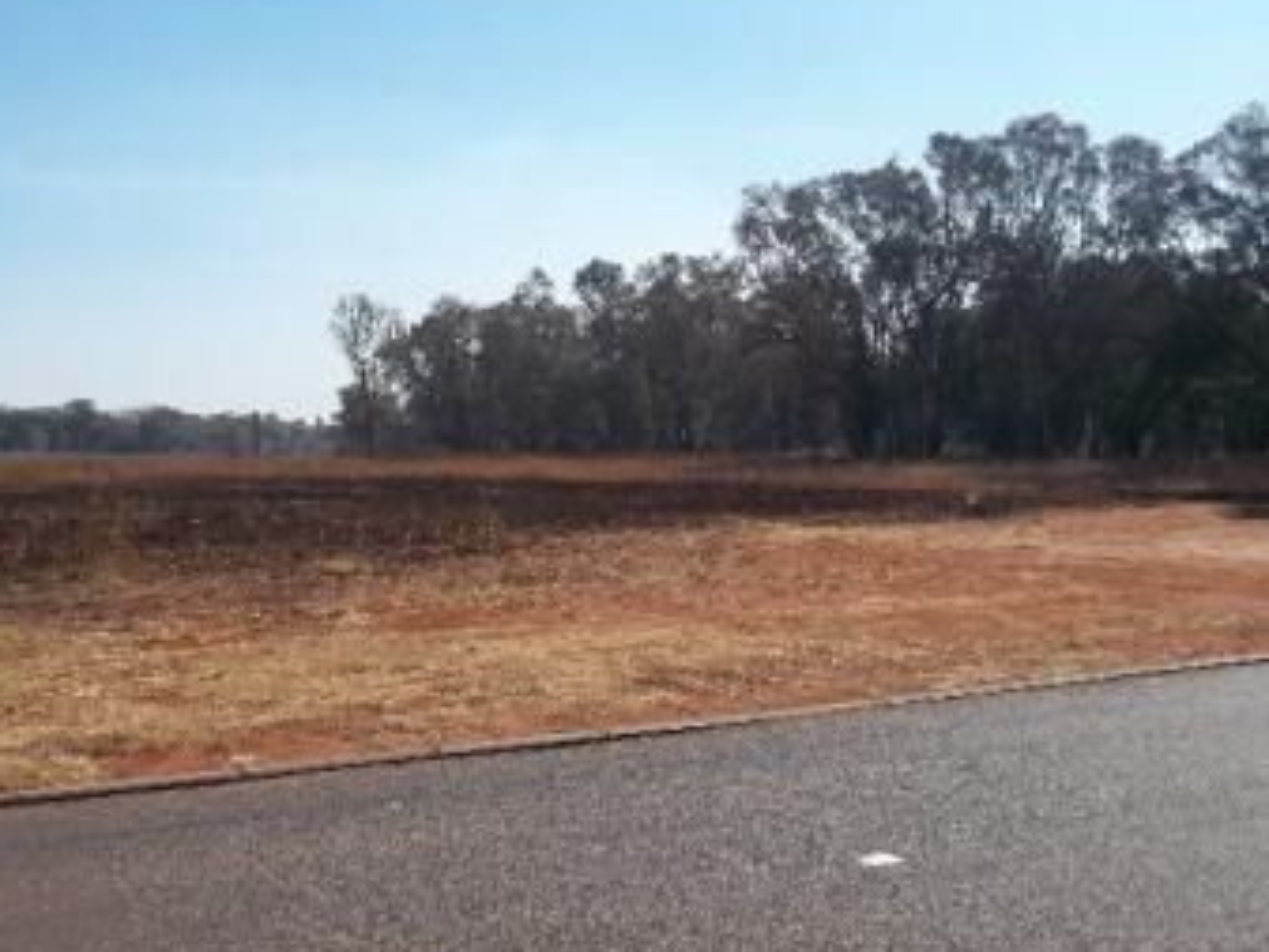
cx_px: 591
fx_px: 1394
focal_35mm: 38
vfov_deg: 37.7
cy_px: 452
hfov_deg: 48.9
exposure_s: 1/200
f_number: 8.8
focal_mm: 5.7
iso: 80
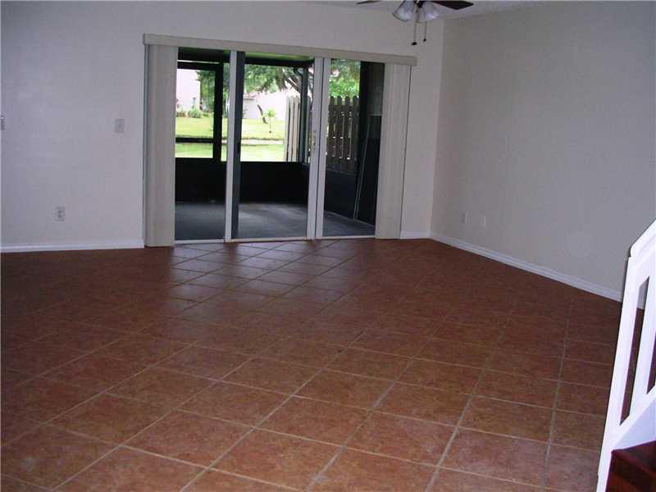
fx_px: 701
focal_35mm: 37
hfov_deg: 50.1
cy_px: 246
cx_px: 328
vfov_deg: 38.7
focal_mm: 5.7
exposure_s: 1/60
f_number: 2.8
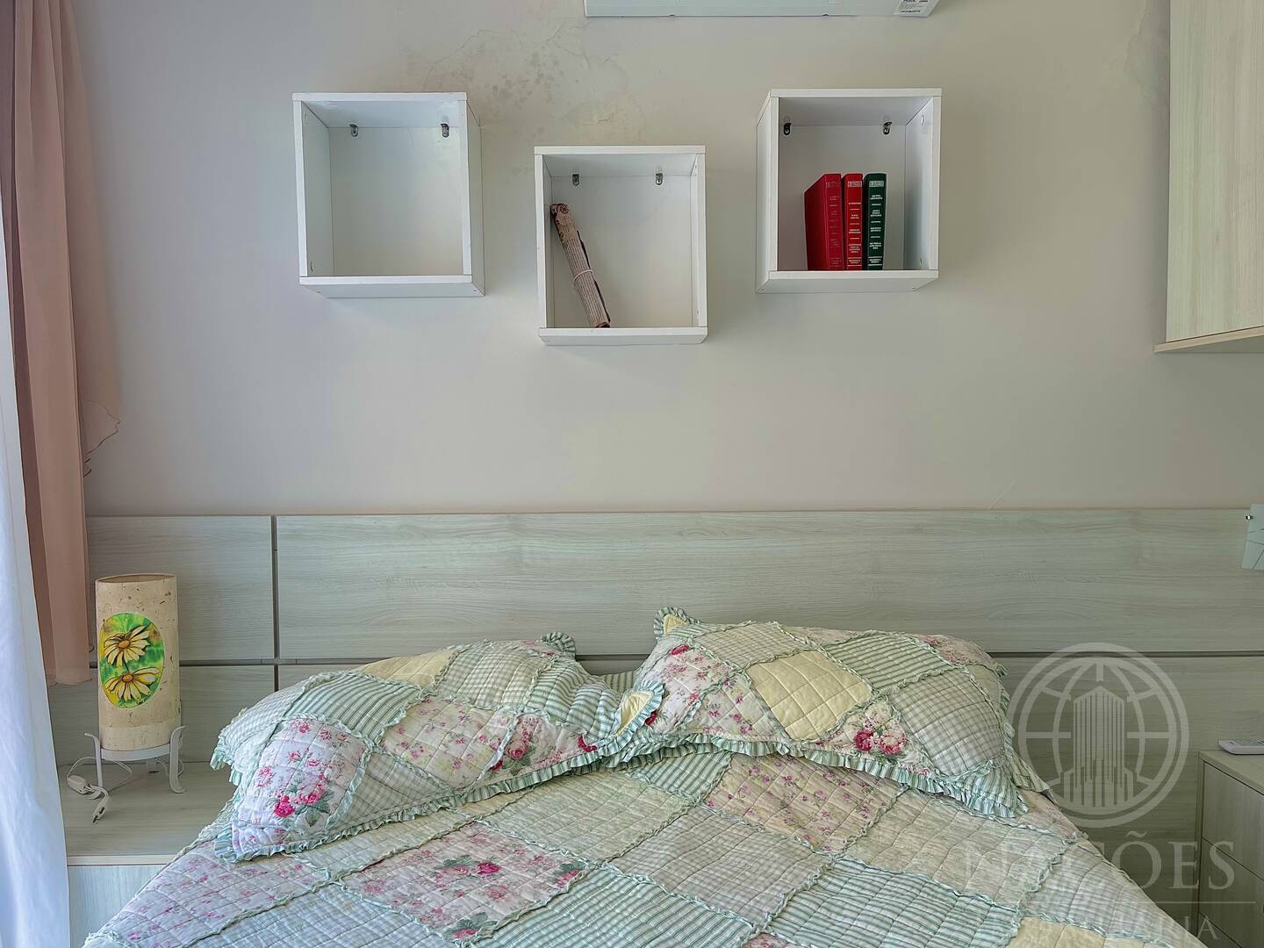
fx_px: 913
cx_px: 632
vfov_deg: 54.9
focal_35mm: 25
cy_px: 474
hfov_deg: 69.4
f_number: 1.6
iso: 32
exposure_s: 1/478
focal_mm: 5.1
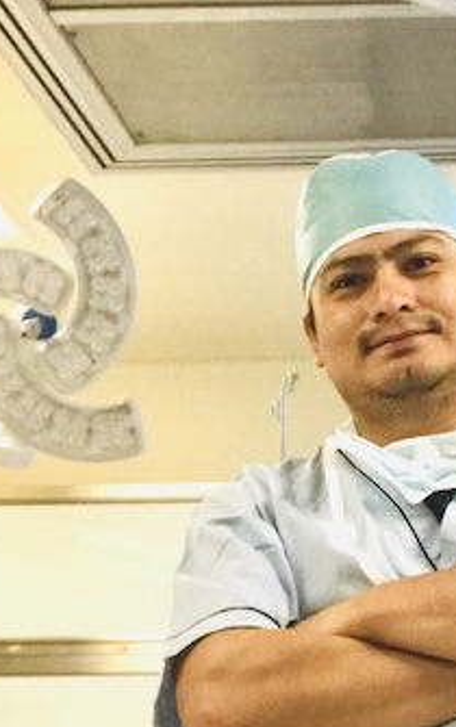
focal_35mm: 81
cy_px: 511
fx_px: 1607
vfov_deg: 25.3
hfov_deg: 15.6
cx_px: 523
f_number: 2.2
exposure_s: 1/30
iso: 125
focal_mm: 2.87
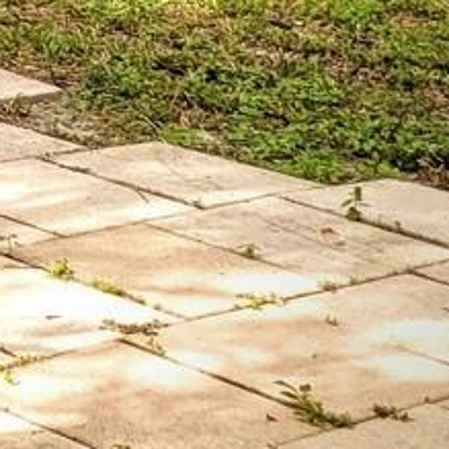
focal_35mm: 168
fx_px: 2465
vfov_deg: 9.7
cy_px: -447
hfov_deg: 8.4
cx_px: -996
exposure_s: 1/937
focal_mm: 5.4
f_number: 1.8
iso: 40
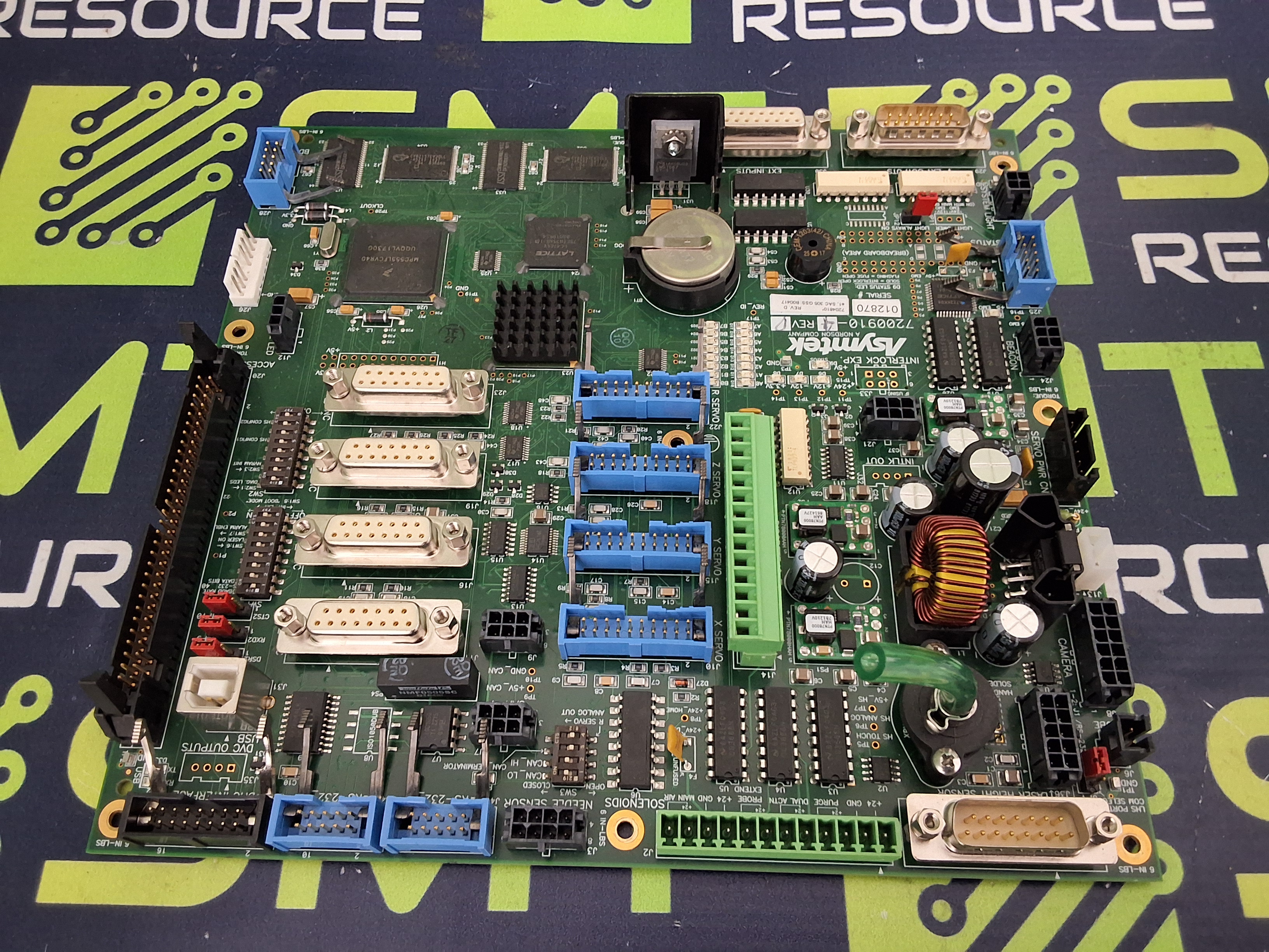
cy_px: 476
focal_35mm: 28
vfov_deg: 49.7
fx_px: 1026
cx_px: 634
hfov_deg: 63.4
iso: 320
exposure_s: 1/24
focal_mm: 2.91
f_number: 1.9
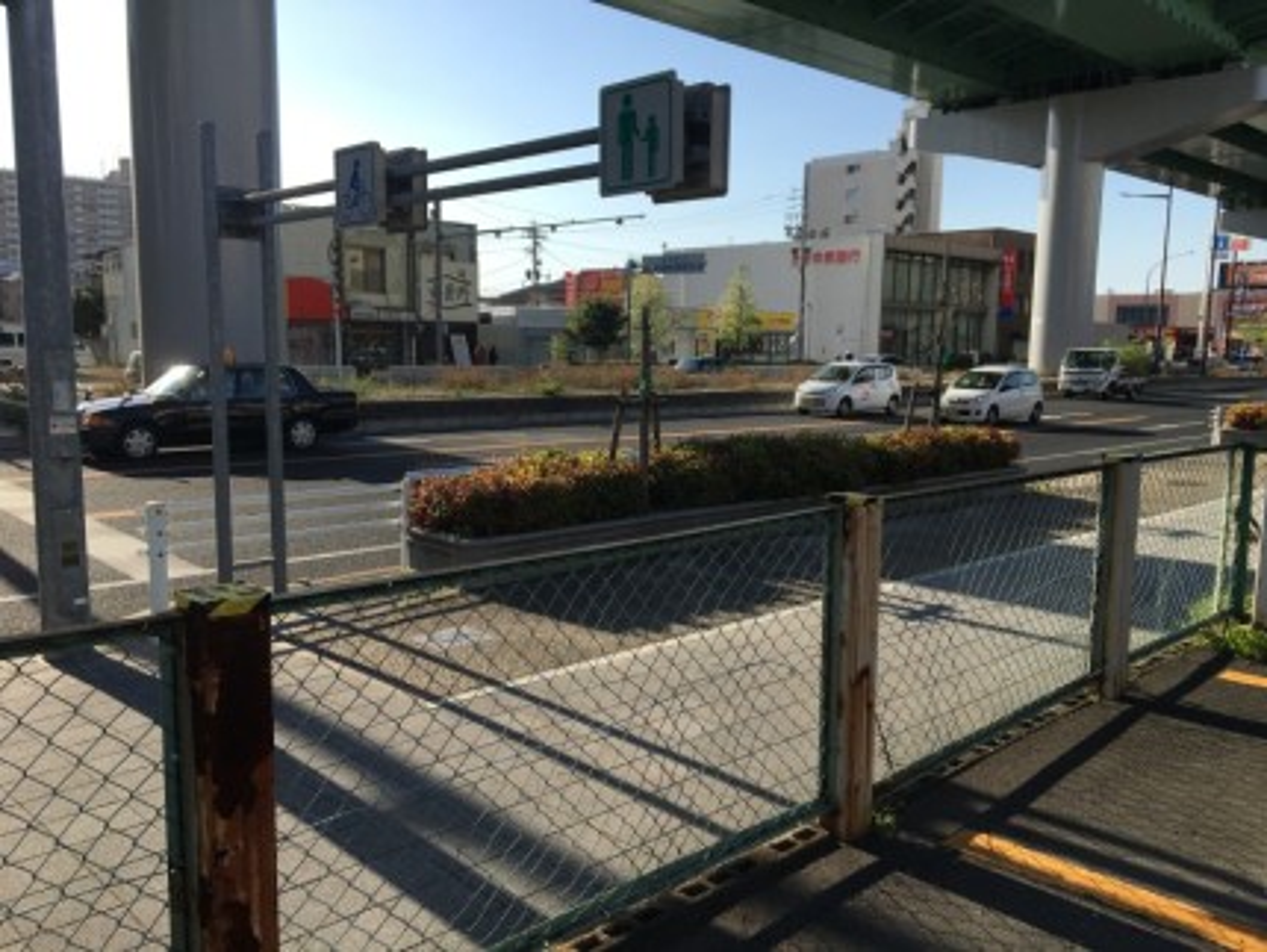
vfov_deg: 48.3
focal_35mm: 29
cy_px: 476
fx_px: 1062
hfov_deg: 61.6
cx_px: 634
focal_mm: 4.15
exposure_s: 1/1350
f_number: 2.2
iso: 25
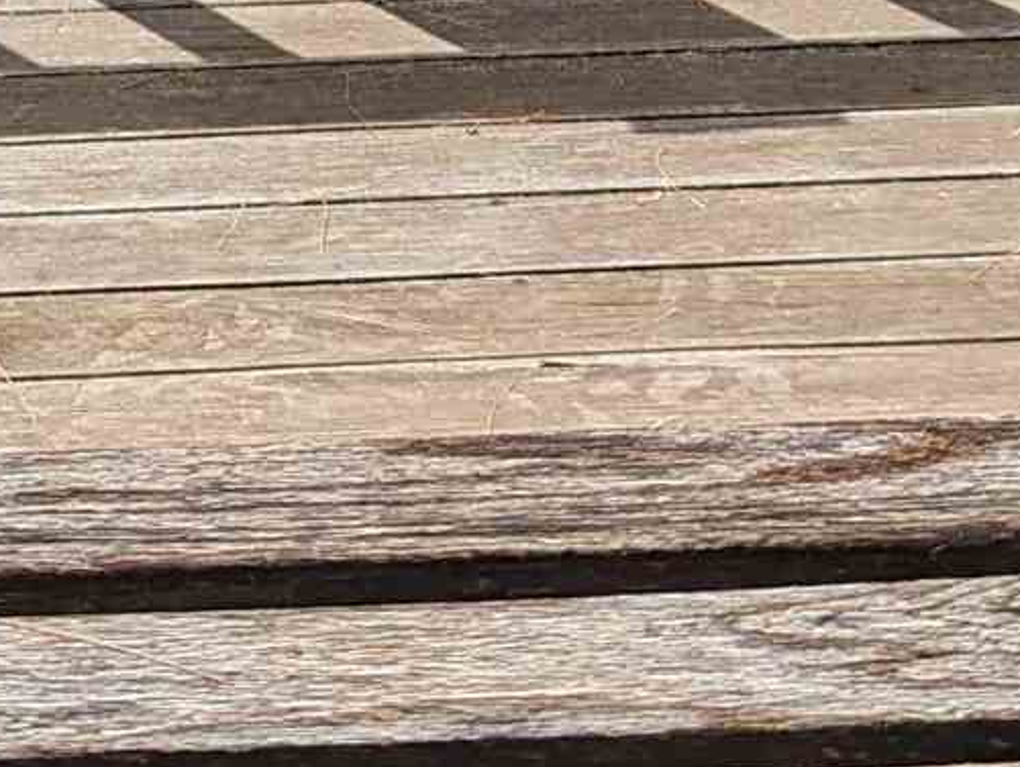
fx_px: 4336
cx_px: 92
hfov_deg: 13.3
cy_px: -987
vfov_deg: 9.2
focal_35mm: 147
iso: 48
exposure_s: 1/3534
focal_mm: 6.81
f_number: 1.85
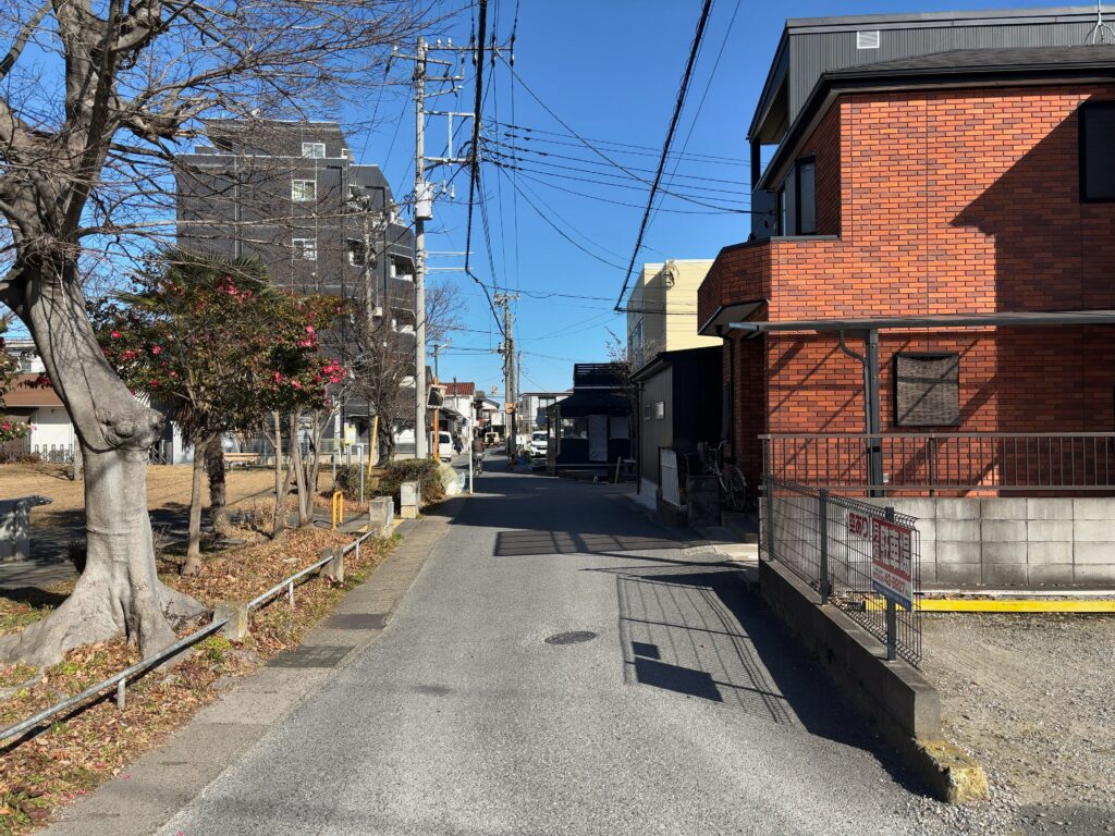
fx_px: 837
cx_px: 558
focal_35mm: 26
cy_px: 418
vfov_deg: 53.1
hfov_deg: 67.3
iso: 50
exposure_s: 1/2513
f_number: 1.6
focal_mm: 5.96
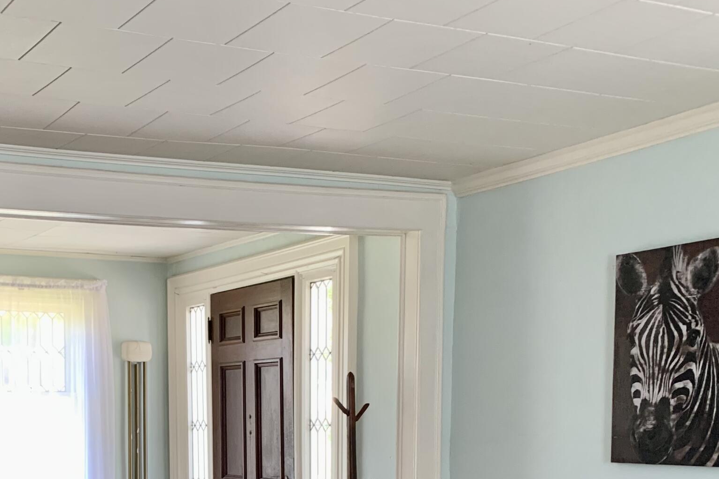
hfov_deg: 36.0
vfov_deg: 23.9
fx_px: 1058
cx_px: 125
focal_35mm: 53
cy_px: 522
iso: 100
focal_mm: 4.25
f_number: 1.8
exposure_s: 1/64
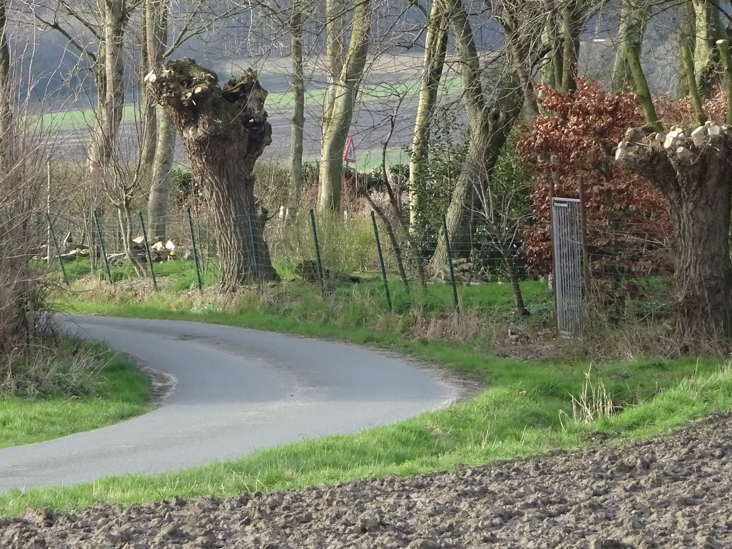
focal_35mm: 359
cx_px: 277
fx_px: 7592
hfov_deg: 5.5
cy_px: 278
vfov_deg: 4.1
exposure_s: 1/250
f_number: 6.3
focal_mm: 39.66
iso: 320
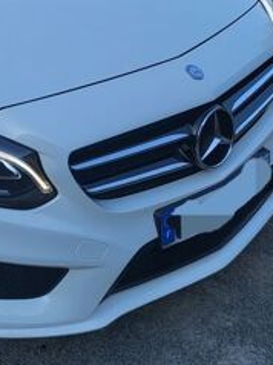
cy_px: -51
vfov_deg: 25.5
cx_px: -54
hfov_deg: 19.7
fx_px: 737
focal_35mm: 70
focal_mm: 4.25
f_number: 1.8
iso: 50
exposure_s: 1/1000
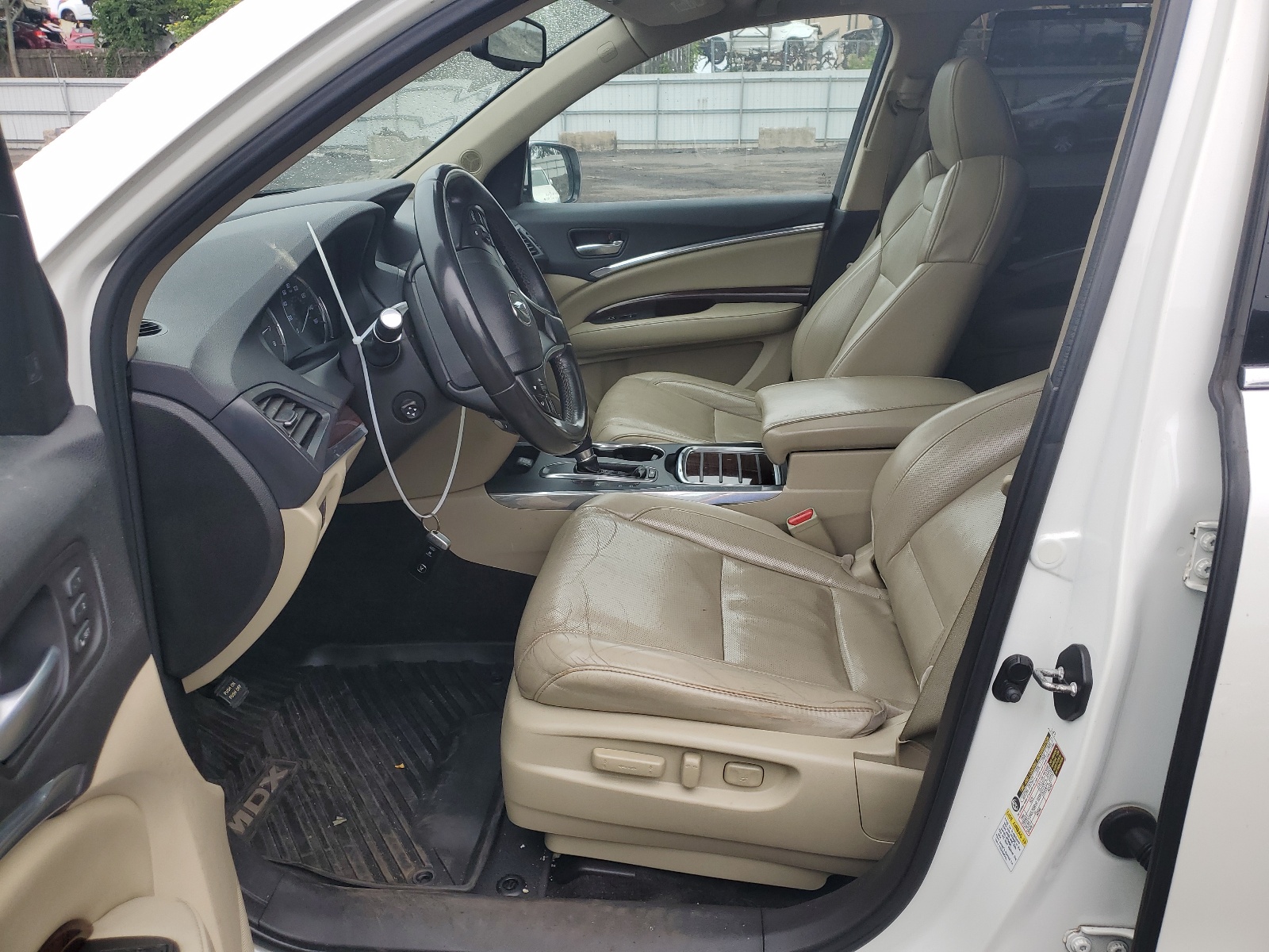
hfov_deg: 67.3
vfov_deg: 53.1
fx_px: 953
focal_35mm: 26
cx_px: 634
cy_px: 476
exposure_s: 1/385
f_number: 1.5
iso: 50
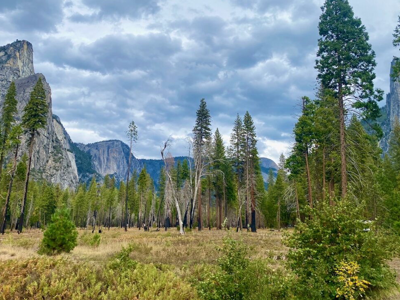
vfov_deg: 44.0
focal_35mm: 32
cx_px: 172
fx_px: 370
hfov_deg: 56.6
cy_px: 122
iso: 32
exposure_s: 1/2571
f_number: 1.8
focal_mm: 4.25
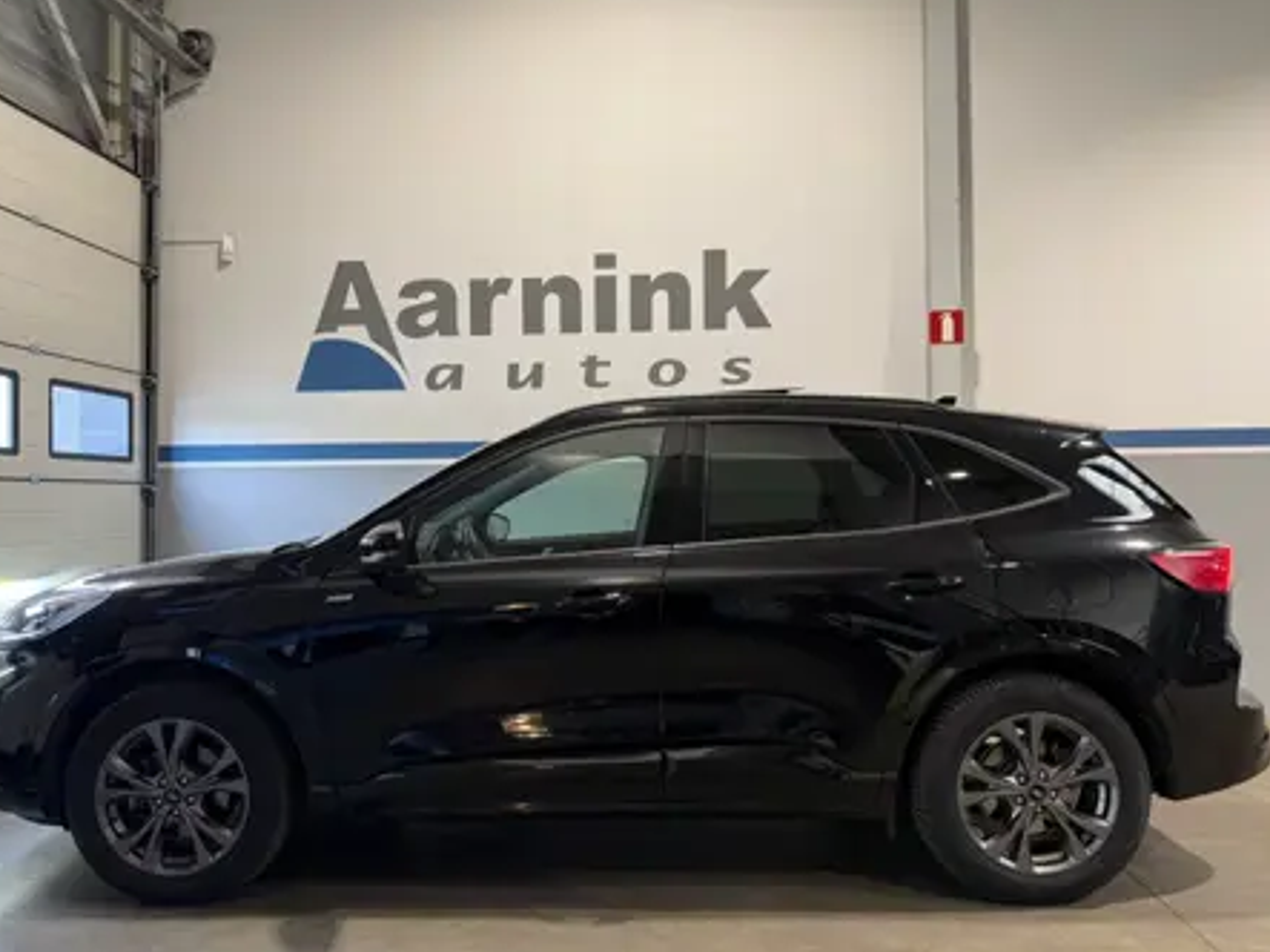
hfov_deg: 67.3
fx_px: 954
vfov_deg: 53.0
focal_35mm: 26
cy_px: 473
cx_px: 599
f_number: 1.78
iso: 160
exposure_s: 1/100
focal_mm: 6.76
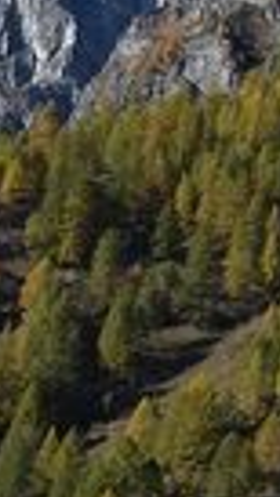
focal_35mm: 193
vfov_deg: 11.2
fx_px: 2549
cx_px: 465
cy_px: 232
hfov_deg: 6.2
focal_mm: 28
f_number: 10
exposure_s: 1/125
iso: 100
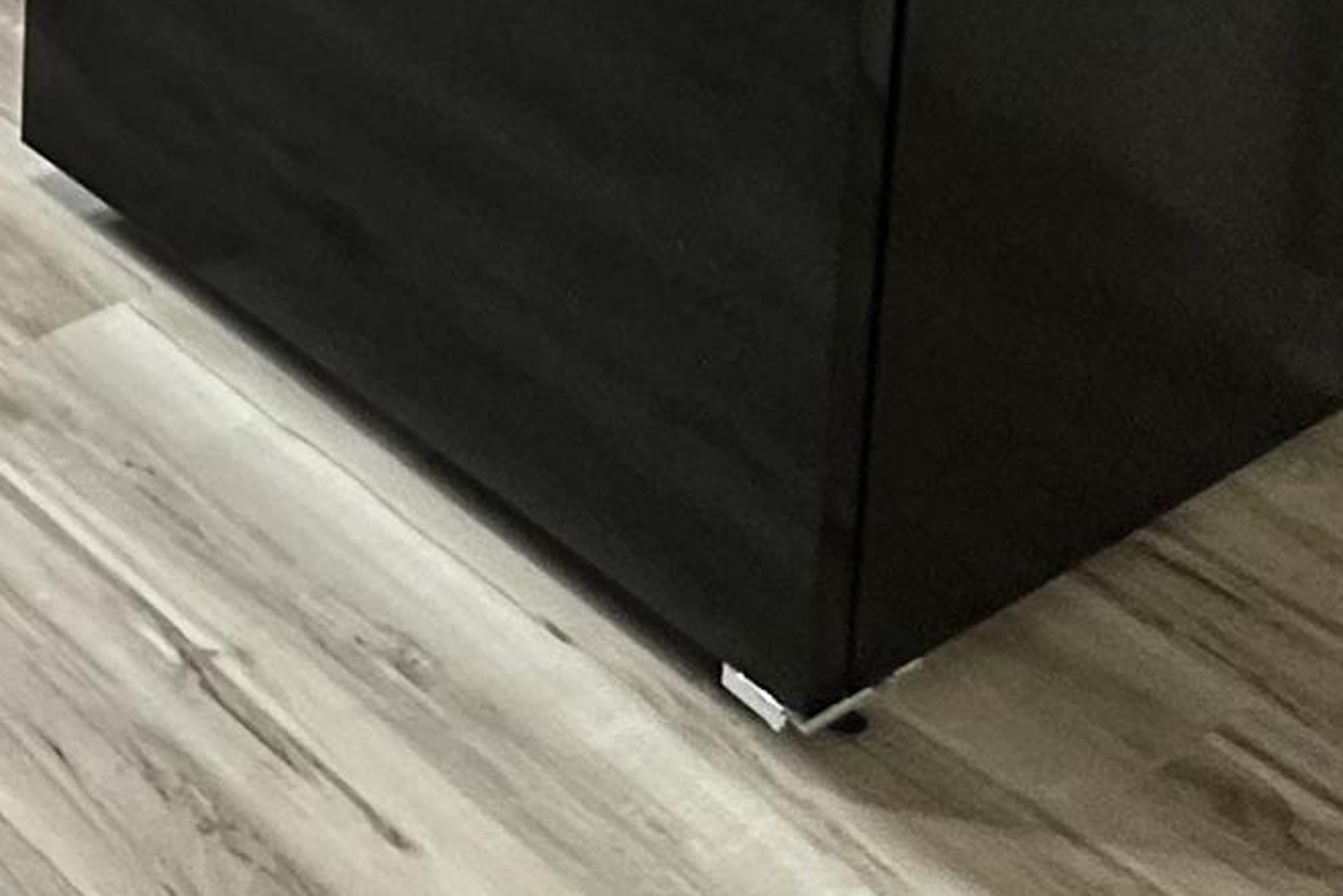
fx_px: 2537
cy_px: -1106
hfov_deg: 22.3
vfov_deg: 14.7
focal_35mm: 68
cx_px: -855
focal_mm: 2.22
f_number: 2.2
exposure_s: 1/60
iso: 250
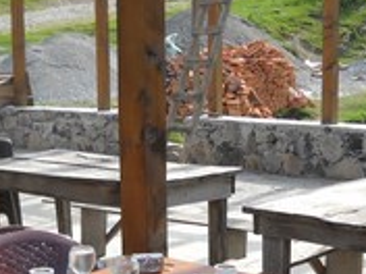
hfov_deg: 21.1
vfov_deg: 15.5
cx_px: 175
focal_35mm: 93
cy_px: 299
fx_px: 983
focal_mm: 6.72
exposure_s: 1/239
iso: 64
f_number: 3.1
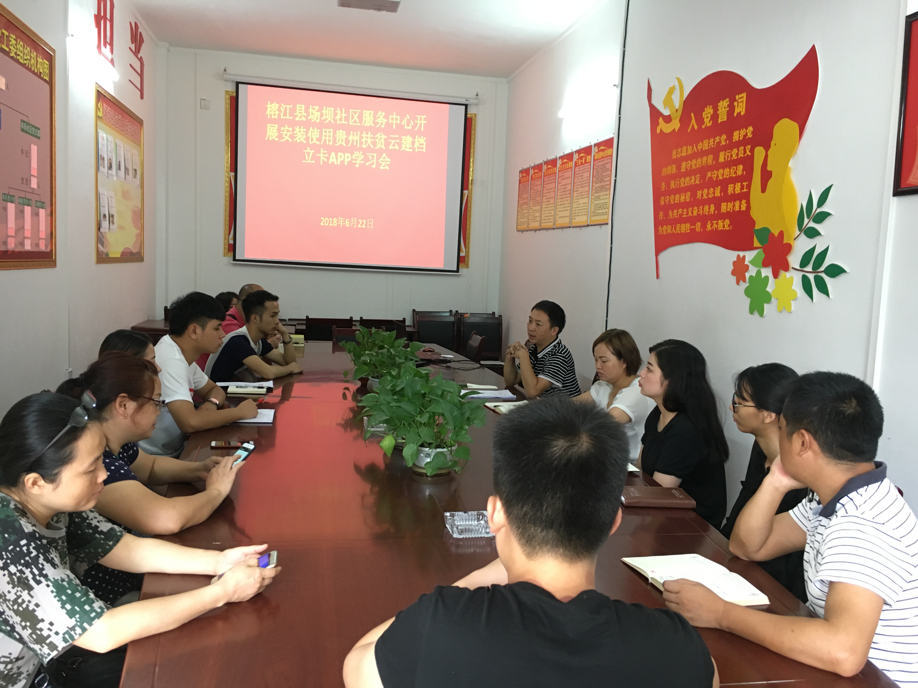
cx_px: 459
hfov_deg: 61.7
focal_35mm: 29
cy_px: 344
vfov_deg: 48.2
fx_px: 769
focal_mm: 4.15
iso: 160
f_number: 2.2
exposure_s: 1/33
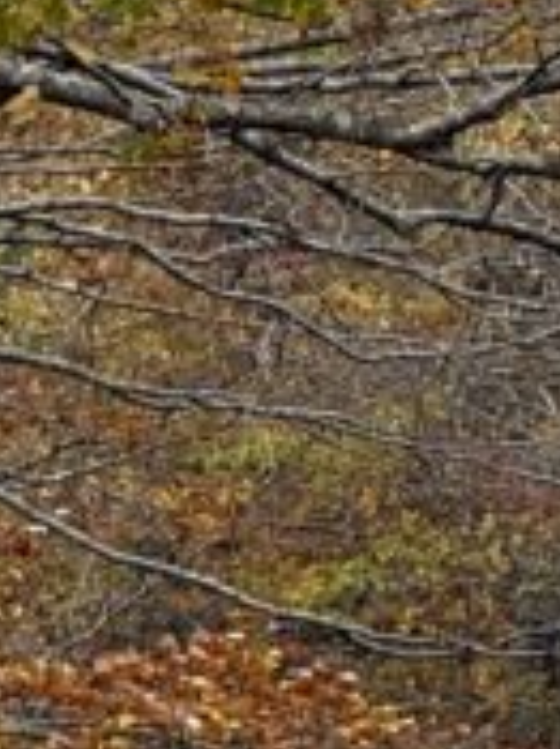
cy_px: 9
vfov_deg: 2.8
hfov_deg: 2.1
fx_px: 15139
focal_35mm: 701
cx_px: 718
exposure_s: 1/436
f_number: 2.8
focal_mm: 15.66
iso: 64
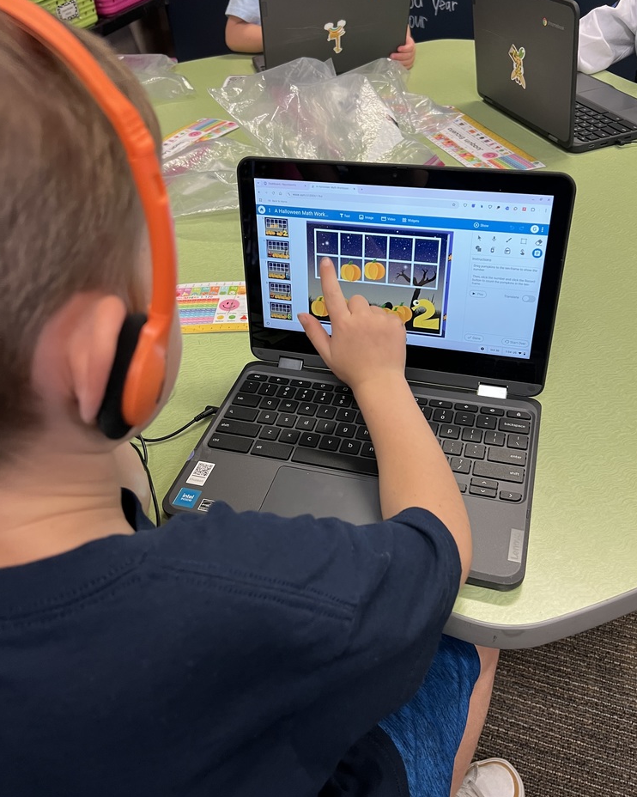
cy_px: 373
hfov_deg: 51.5
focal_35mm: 28
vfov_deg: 62.2
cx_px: 327
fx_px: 660
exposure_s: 1/60
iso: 200
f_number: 1.5
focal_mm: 5.7
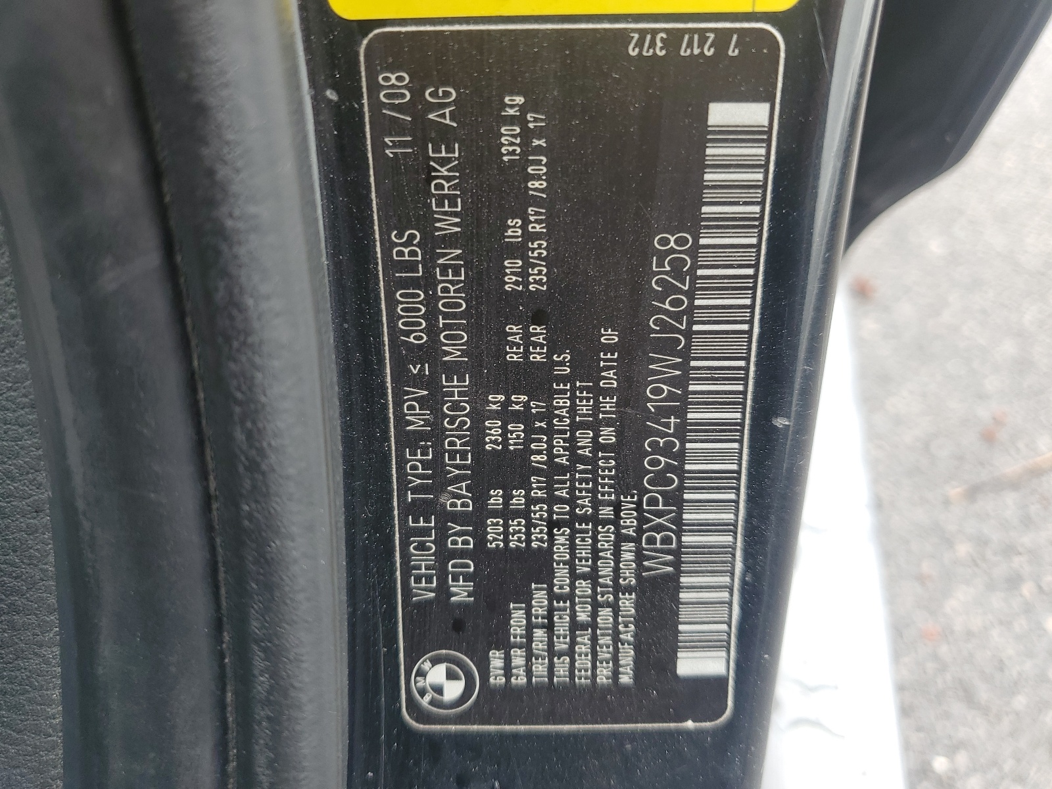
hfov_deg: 67.3
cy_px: 394
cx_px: 526
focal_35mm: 26
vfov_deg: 53.1
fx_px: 790
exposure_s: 1/128
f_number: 1.5
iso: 50
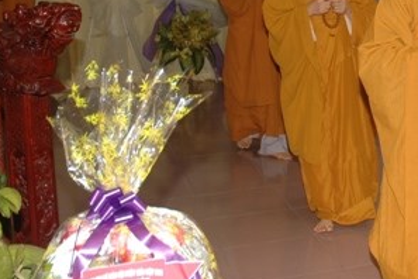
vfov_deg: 18.8
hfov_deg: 27.2
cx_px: 397
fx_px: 824
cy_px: 24
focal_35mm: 71
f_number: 4
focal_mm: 22
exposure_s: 1/60
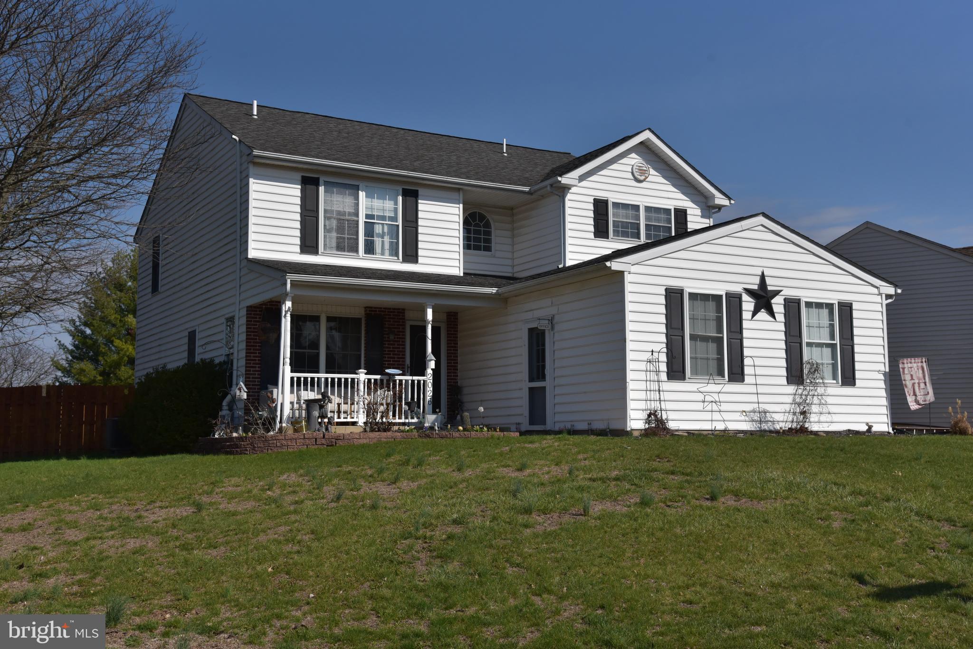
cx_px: 486
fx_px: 1081
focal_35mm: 40
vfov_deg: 33.4
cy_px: 324
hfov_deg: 48.4
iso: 800
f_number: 7.1
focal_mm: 40
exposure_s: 1/4000
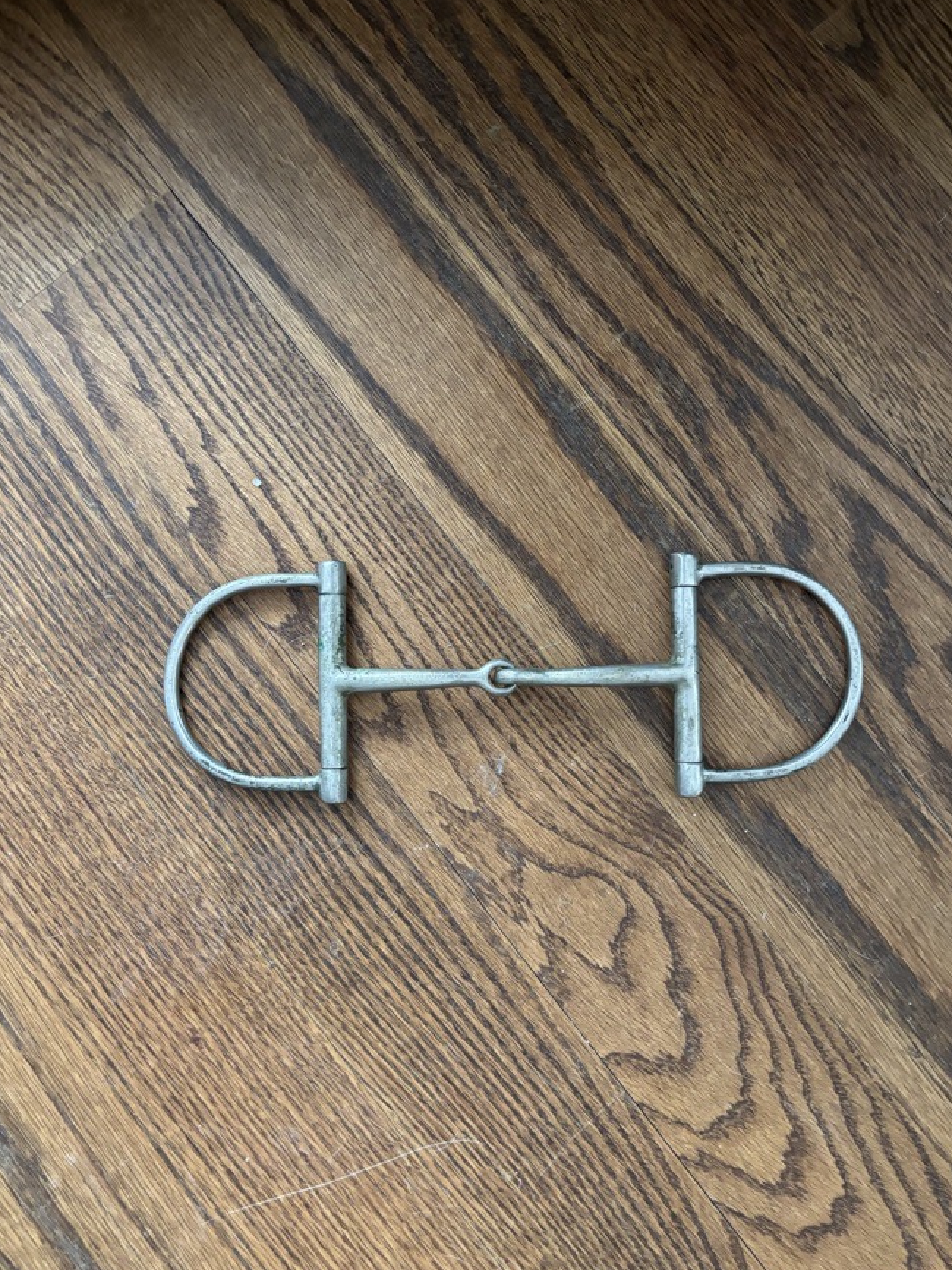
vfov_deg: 65.3
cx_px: 488
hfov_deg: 51.3
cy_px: 655
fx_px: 990
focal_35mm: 27
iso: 500
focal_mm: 5.96
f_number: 1.6
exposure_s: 1/40
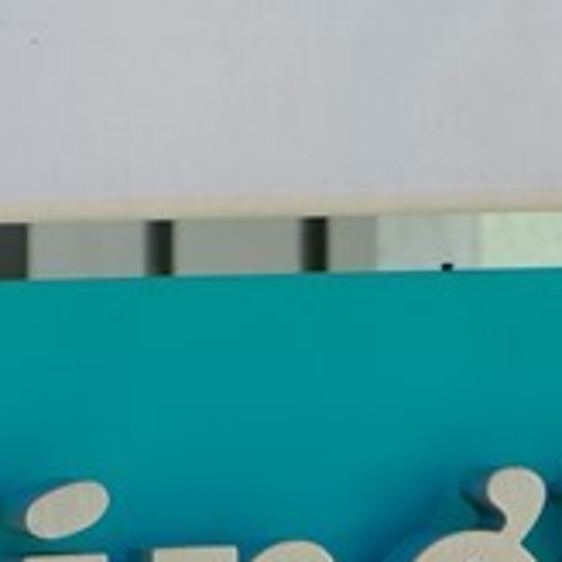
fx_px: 6613
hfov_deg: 4.9
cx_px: 401
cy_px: 932
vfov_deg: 4.8
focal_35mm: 360
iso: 200
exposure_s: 1/210
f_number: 4
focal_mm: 42.5
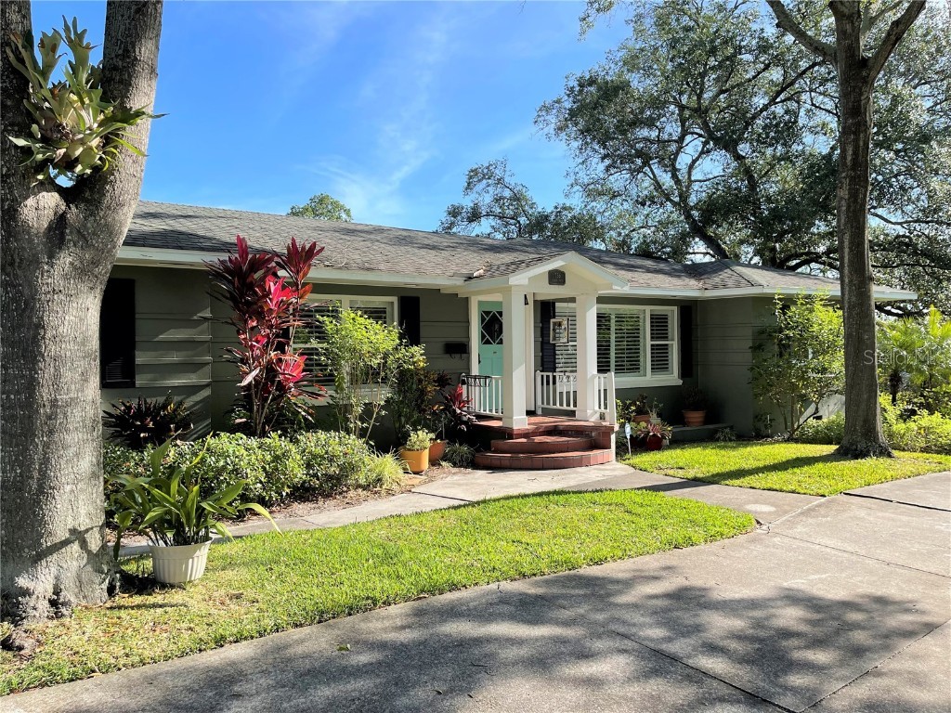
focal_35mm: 26
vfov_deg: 53.1
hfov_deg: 67.3
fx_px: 714
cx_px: 476
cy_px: 356
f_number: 1.6
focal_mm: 5.1
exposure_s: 1/1739
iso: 32
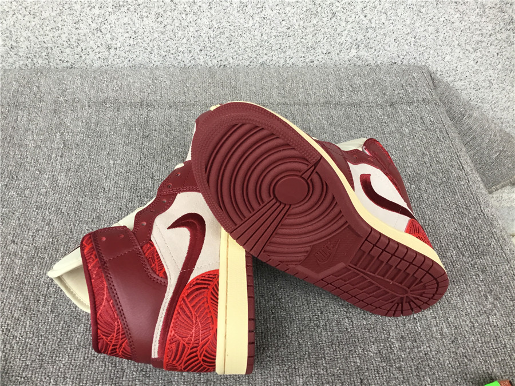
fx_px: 461
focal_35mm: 31
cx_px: 258
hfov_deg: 58.4
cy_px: 193
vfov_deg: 45.4
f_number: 2.4
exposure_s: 1/33
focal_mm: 3.3
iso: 32
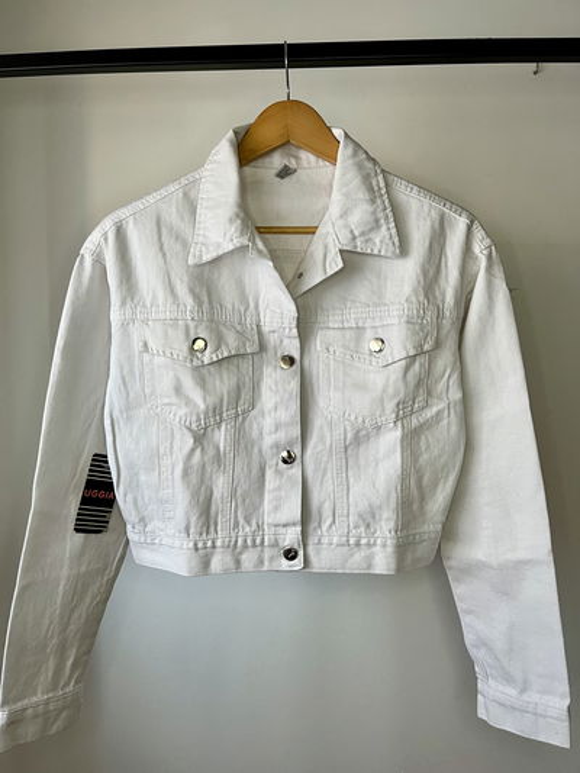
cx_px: 290
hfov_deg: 53.1
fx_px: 581
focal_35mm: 26
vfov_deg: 67.3
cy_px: 386
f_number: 1.6
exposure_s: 1/79
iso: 125
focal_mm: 5.1
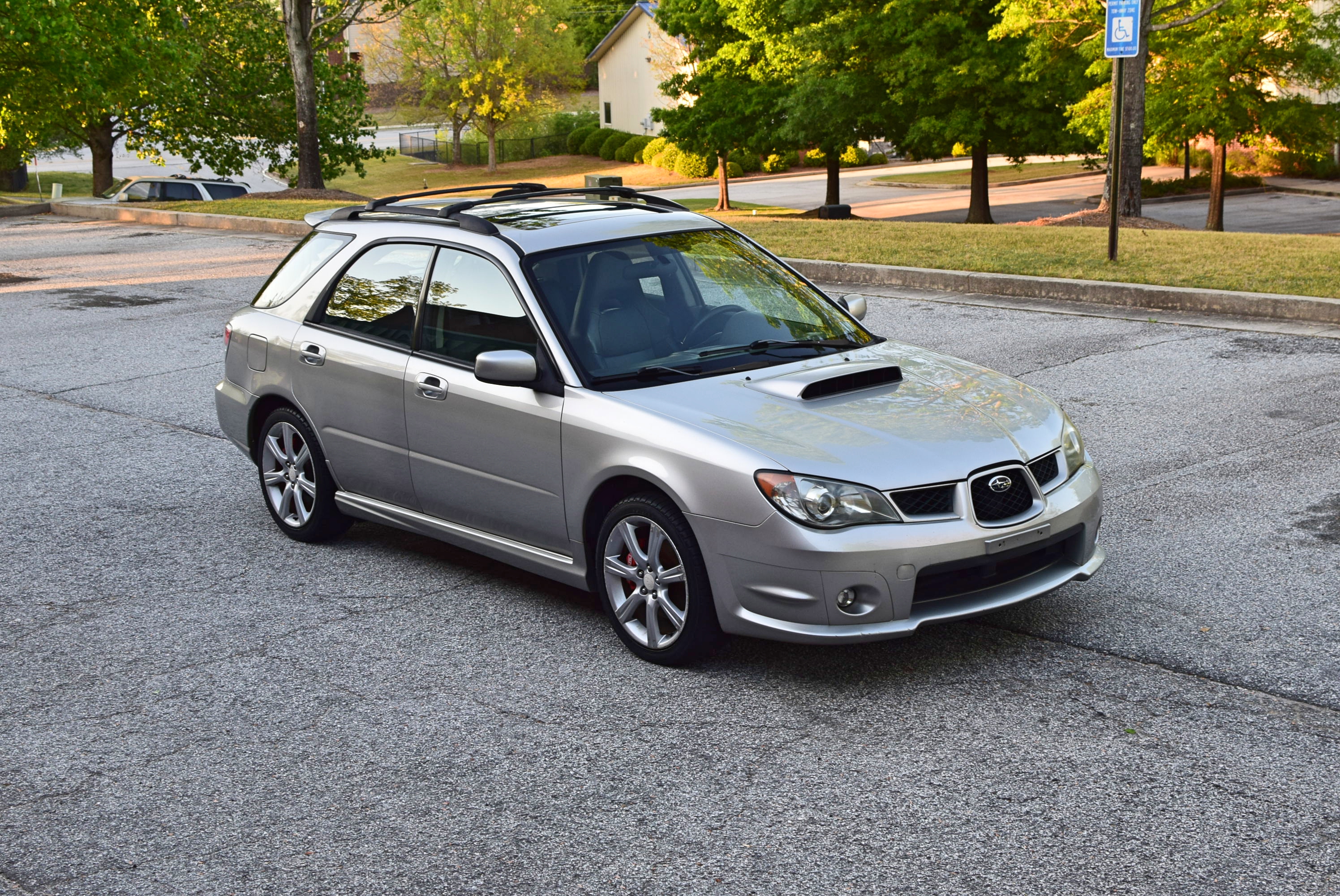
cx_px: 670
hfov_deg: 37.8
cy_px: 448
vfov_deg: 25.8
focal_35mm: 52
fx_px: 1956
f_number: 8
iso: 400
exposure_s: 1/80
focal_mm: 35
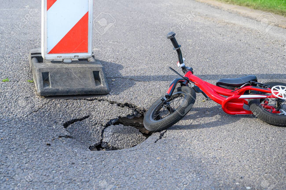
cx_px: 143
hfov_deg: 34.5
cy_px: 95
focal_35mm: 58
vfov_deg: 23.3
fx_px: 460
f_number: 5.6
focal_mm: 58
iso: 100
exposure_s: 1/800
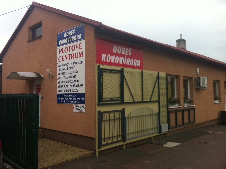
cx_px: 113
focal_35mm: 35
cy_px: 84
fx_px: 228
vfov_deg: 40.6
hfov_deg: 52.7
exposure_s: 1/331
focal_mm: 3.85
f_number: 2.8
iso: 80
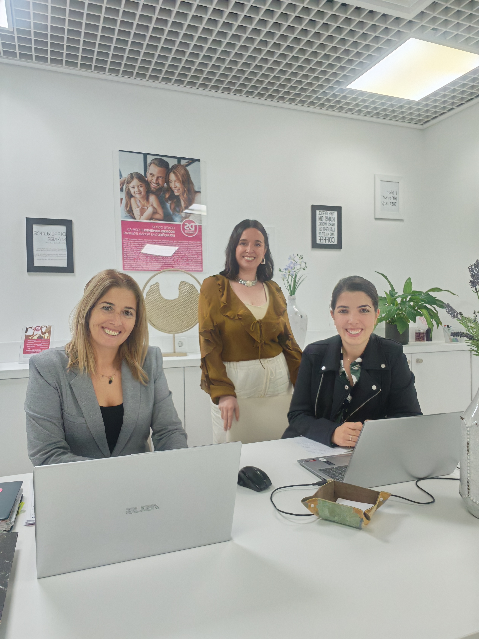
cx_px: 240
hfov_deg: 54.9
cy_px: 320
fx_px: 461
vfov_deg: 69.4
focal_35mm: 25
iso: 250
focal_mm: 2.98
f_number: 2.1
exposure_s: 1/50
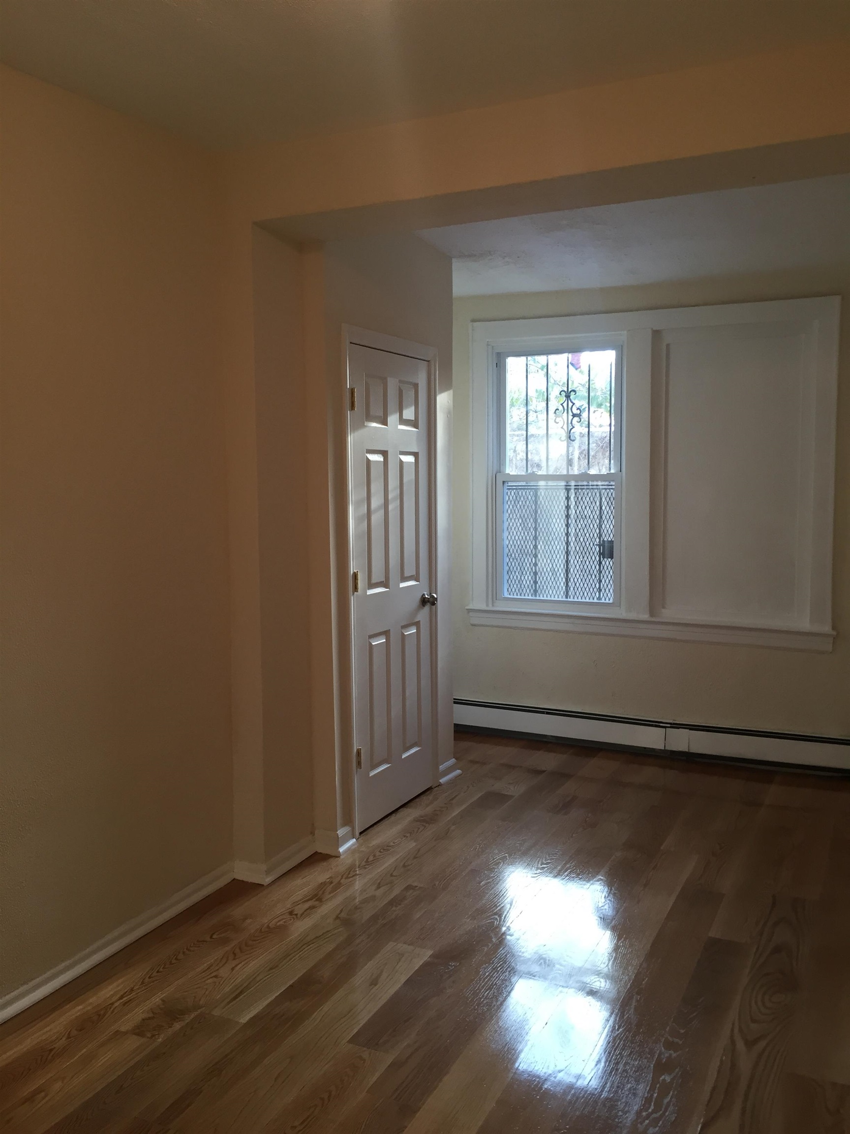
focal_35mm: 29
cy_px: 567
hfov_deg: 48.2
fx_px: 949
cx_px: 425
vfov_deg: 61.7
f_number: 2.2
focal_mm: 4.15
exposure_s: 1/33
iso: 40
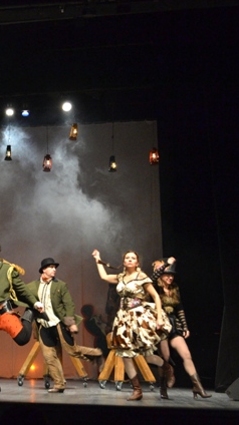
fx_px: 643
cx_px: -23
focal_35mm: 57
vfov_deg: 36.6
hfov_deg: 20.1
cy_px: 212
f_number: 5.6
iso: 3200
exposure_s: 1/125
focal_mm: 24
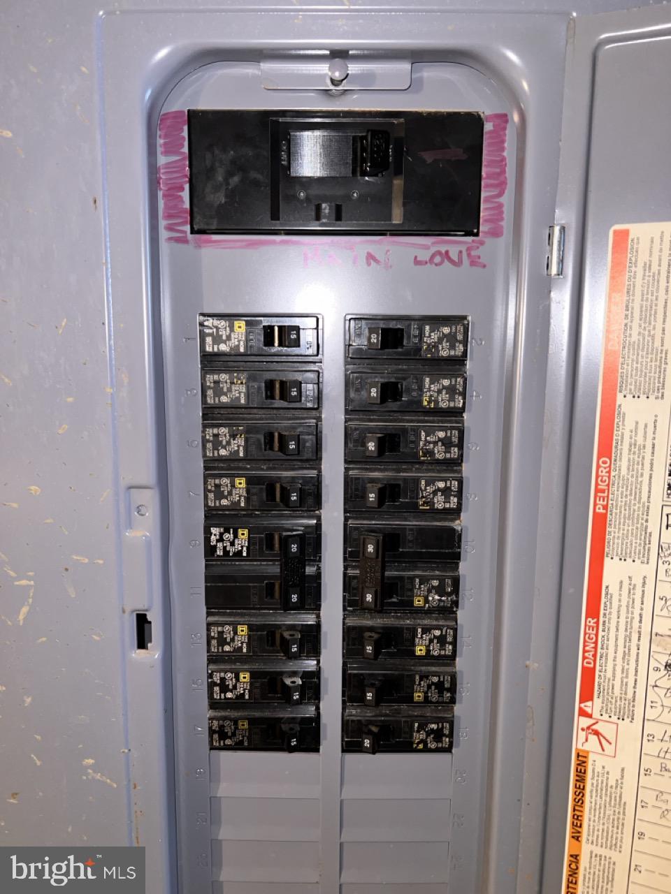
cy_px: 447
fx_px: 672
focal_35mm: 26
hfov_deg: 53.1
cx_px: 336
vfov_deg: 67.3
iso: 32
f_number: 1.5
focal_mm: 5.7
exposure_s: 1/4
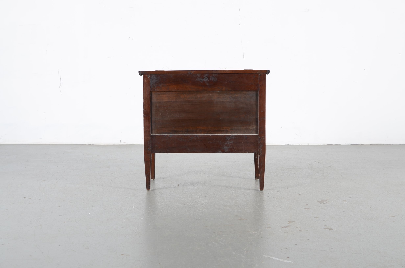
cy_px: 134
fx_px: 589
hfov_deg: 37.9
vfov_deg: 25.6
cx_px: 202
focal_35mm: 52
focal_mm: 35
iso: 100
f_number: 5.6
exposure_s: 1/125
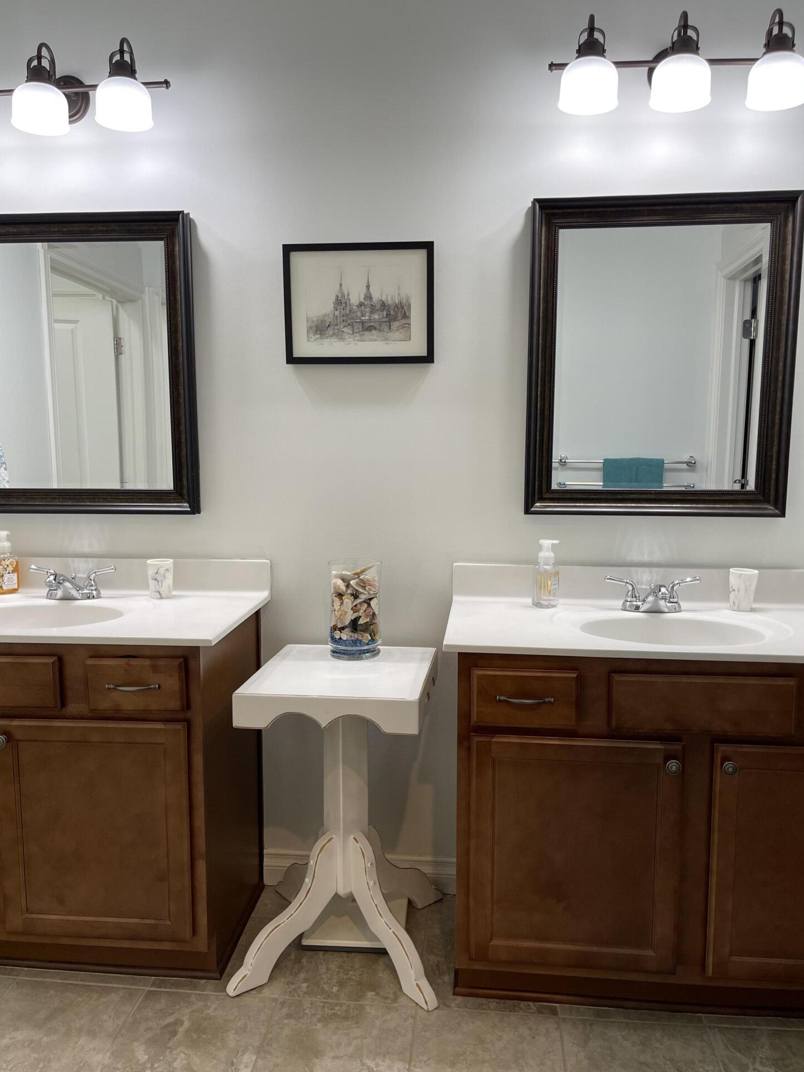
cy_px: 532
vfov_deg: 67.3
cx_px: 409
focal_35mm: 26
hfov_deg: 53.1
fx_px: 805
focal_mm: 5.1
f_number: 1.6
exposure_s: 1/120
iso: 80
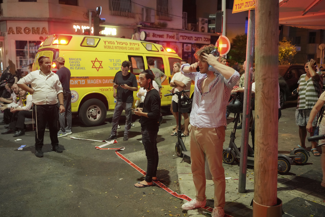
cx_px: 162
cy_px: 108
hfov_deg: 54.4
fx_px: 316
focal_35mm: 35
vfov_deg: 37.9
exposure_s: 1/100
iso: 3200
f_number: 2
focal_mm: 35
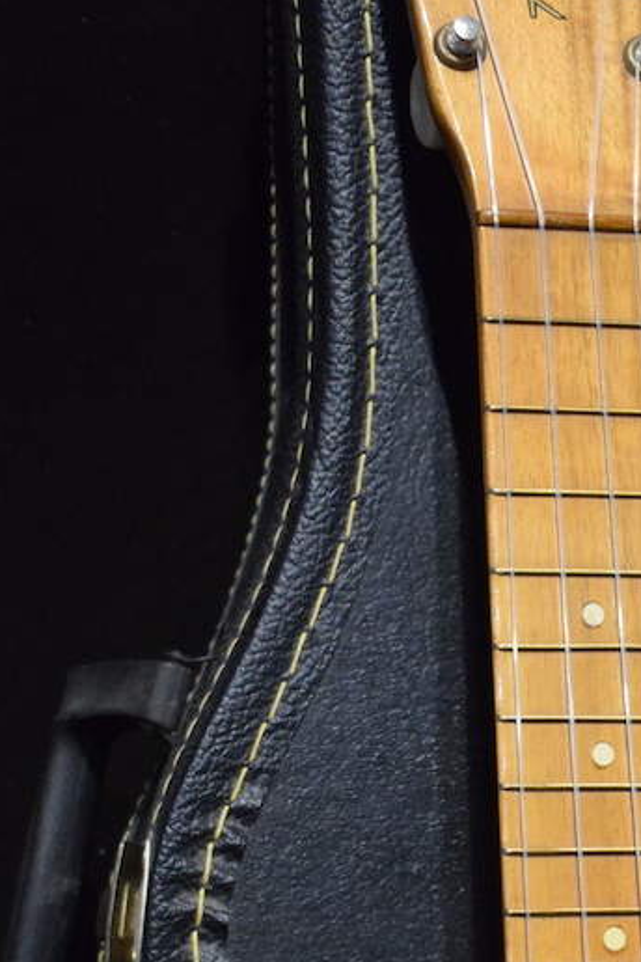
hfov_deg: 10.8
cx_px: 596
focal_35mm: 126
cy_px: 1051
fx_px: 3377
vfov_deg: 15.8
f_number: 4.2
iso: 2800
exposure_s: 1/30
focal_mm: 29
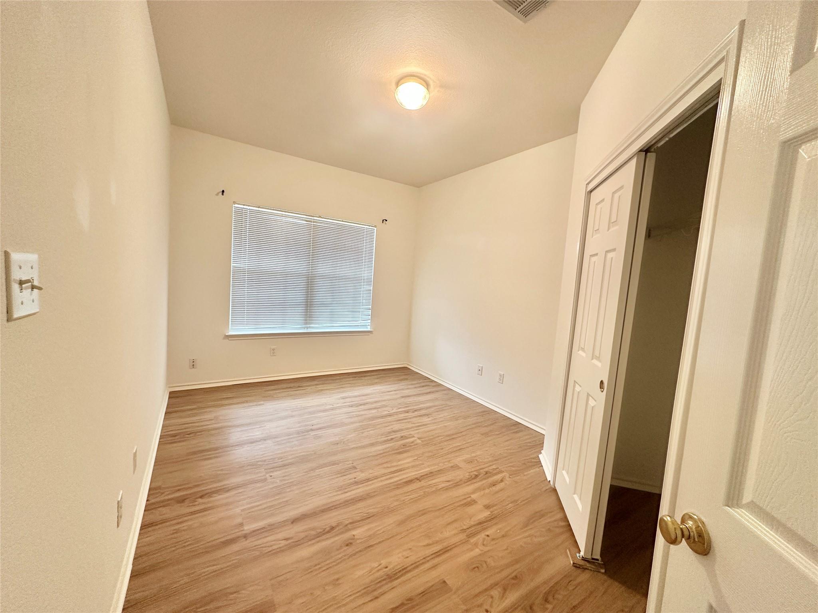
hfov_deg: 102.1
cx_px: 409
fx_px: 331
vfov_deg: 85.7
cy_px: 306
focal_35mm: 14
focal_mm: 2.22
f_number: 2.2
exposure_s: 1/60
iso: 160
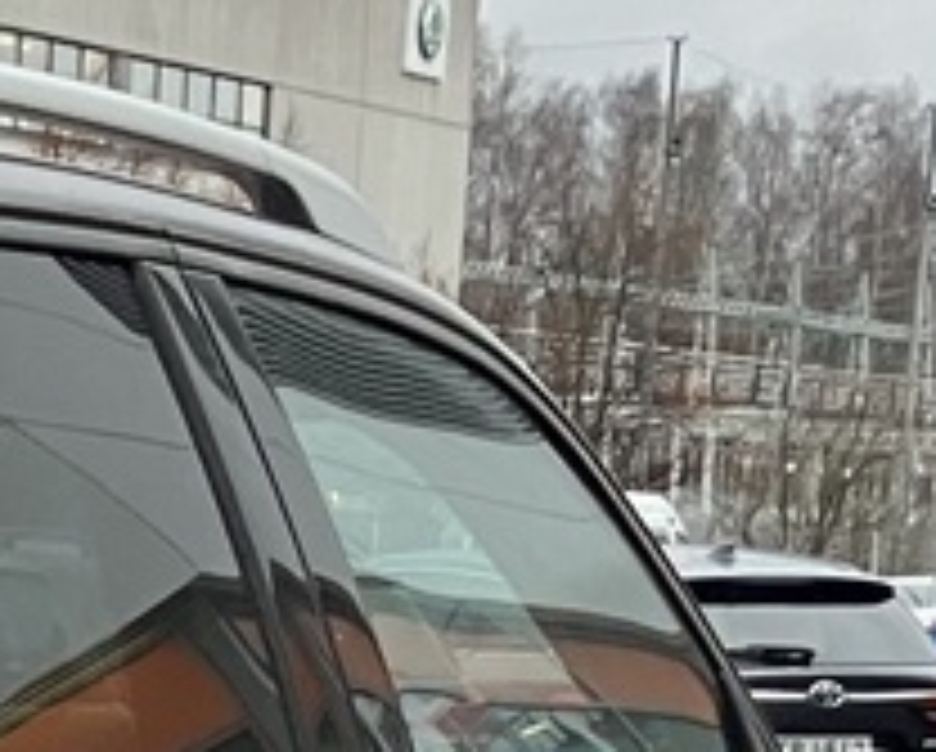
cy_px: 1382
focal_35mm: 189
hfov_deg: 9.3
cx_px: -1166
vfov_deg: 7.9
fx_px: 5243
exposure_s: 1/60
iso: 100
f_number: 1.8
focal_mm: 3.99
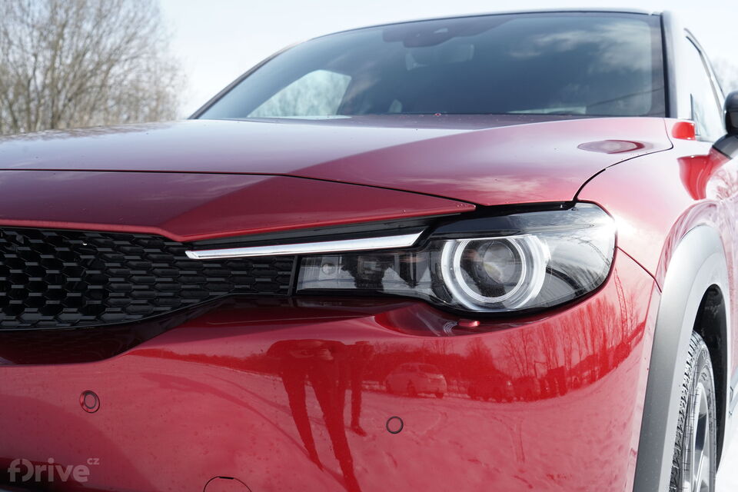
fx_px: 820
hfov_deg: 48.5
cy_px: 246
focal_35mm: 40
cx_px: 369
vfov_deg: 33.4
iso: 400
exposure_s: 1/400
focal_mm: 40
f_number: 8
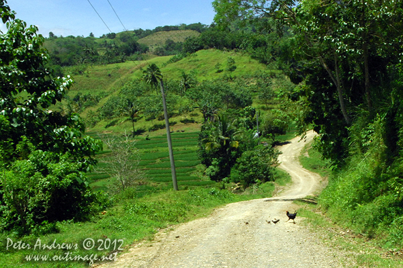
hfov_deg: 51.3
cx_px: 202
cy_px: 134
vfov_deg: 35.4
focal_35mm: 38
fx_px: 419
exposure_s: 1/500
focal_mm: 25
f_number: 12
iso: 400
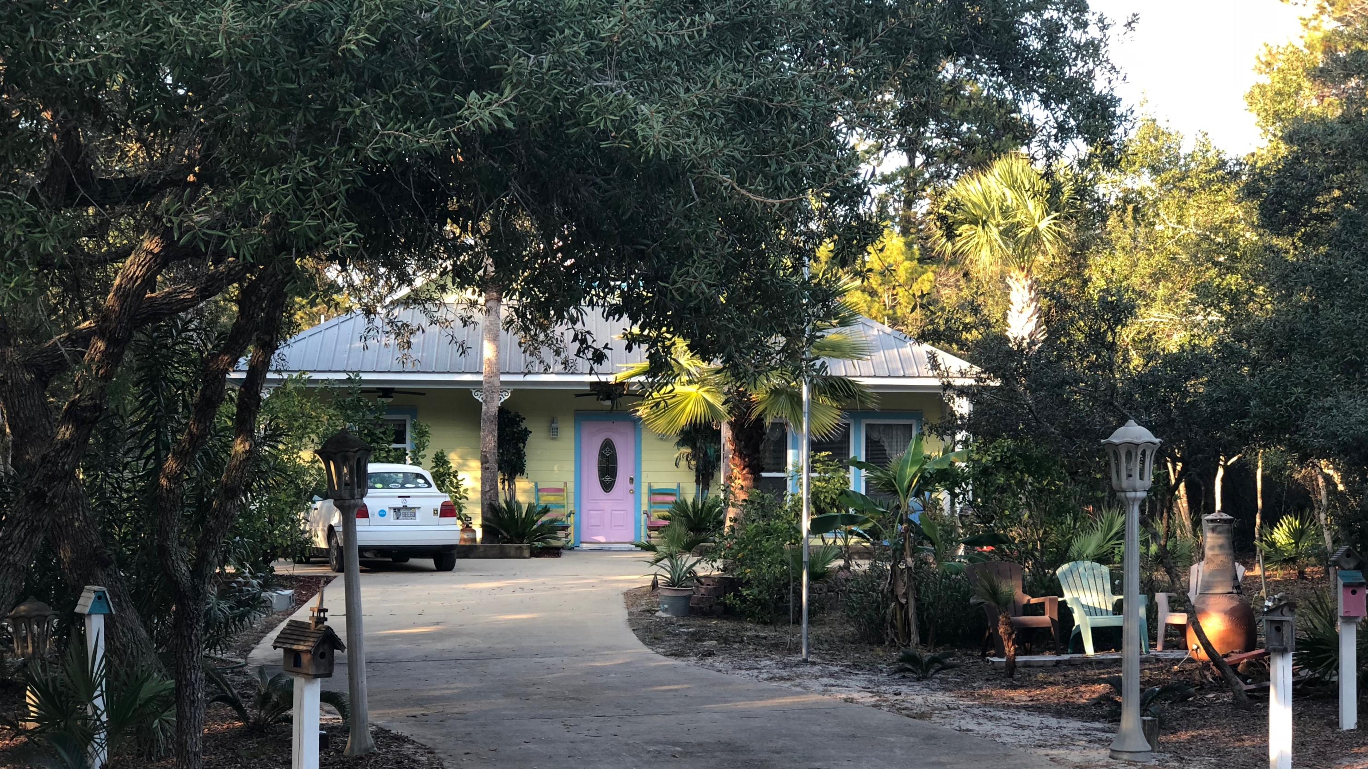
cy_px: 498
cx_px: 693
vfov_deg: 19.1
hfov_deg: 33.3
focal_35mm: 63
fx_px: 2285
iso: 25
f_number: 2.8
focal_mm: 6.6
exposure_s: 1/60
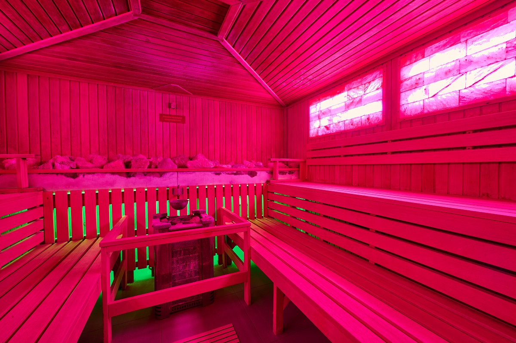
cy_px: 172
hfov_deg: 104.3
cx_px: 258
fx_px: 200
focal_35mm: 14
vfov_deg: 81.1
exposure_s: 20
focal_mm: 14
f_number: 5.6
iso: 800
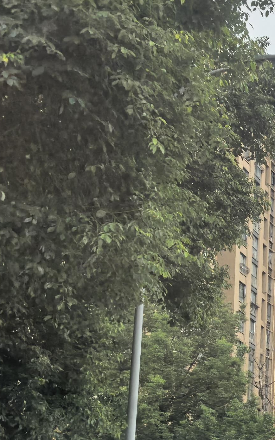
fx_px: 899
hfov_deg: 13.4
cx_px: 635
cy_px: 476
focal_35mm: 75
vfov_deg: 25.6
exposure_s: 1/537
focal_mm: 6.98
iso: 200
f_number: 2
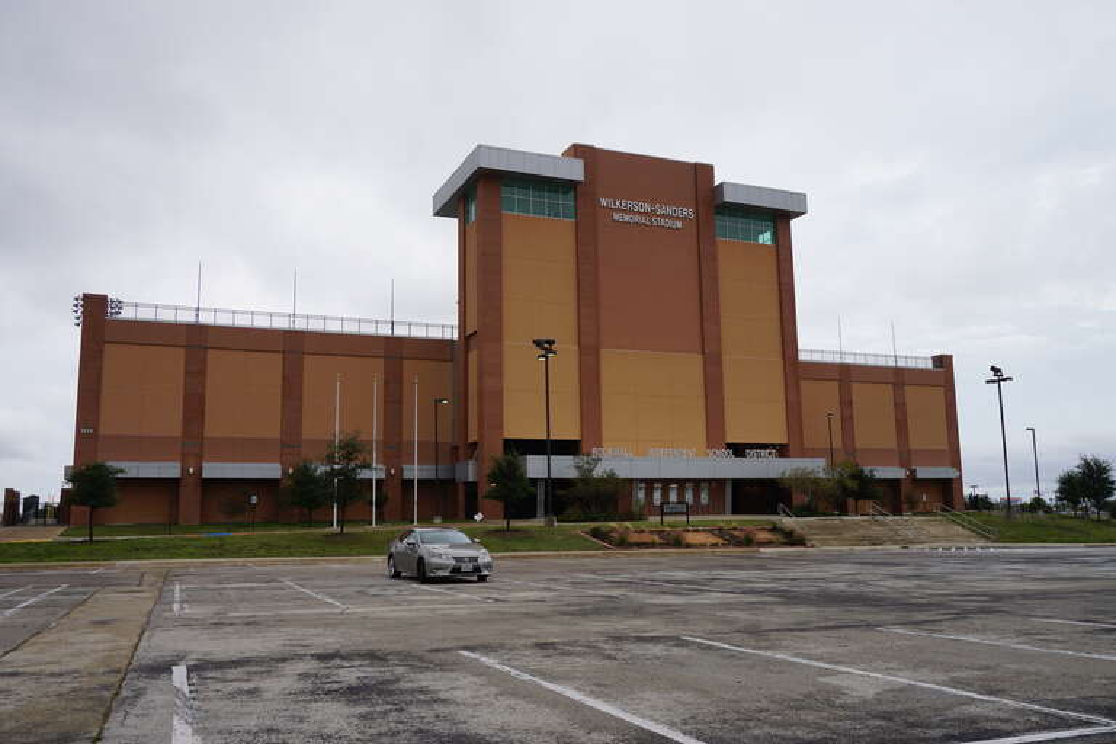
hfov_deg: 61.9
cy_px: 372
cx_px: 558
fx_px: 930
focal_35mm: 30
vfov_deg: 43.6
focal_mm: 20
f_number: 9
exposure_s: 1/100
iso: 100
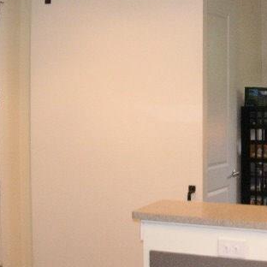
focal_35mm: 67
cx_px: 217
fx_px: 585
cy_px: 110
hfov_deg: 25.3
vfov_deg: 25.7
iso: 160
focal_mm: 6.1
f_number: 2.8
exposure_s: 1/60
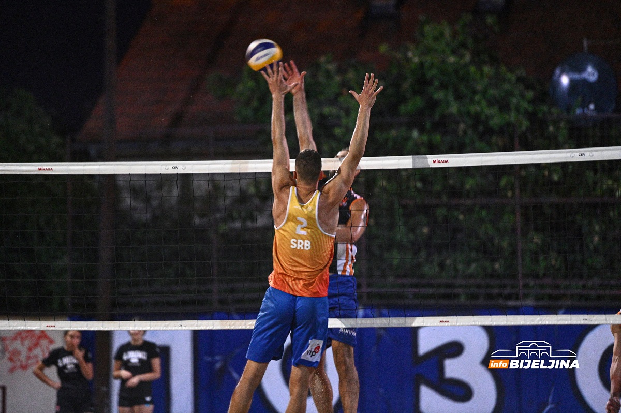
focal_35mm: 200
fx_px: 3447
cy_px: 206
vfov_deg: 6.9
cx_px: 310
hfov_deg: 10.3
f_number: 2.8
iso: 6400
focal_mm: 200
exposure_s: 1/160
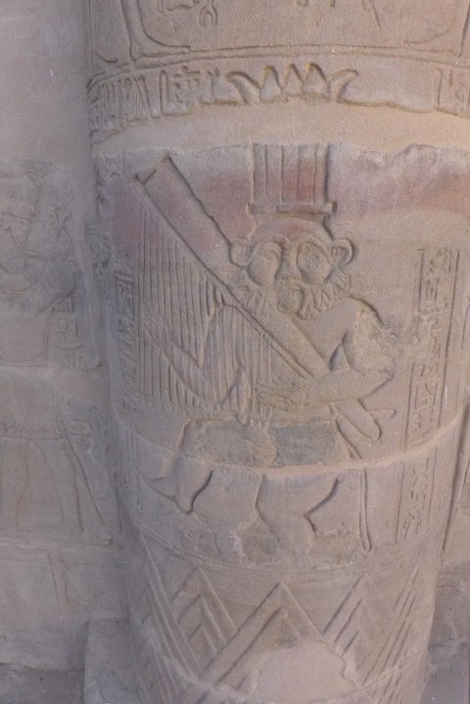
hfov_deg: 53.2
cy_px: 352
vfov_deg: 73.7
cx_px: 235
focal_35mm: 24
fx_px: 470
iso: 1600
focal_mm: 4.7
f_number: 5
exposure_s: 1/1600
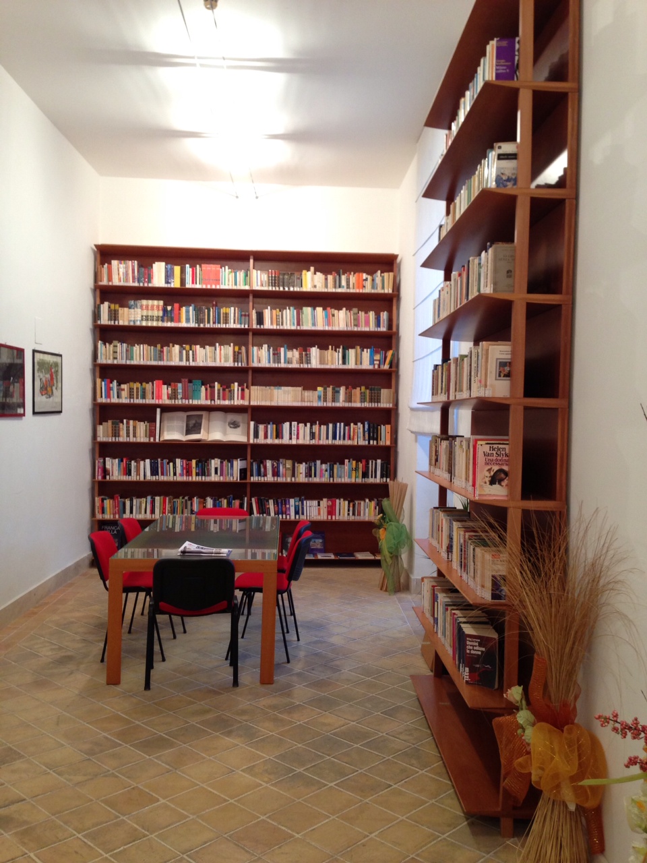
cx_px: 324
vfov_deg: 55.4
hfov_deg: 42.9
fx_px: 822
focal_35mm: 33
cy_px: 432
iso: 100
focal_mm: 4.13
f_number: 2.4
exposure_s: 1/20
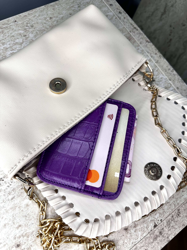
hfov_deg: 56.8
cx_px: 94
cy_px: 125
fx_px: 173
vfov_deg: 71.6
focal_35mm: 24
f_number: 1.78
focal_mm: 6.86
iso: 64
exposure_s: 1/100
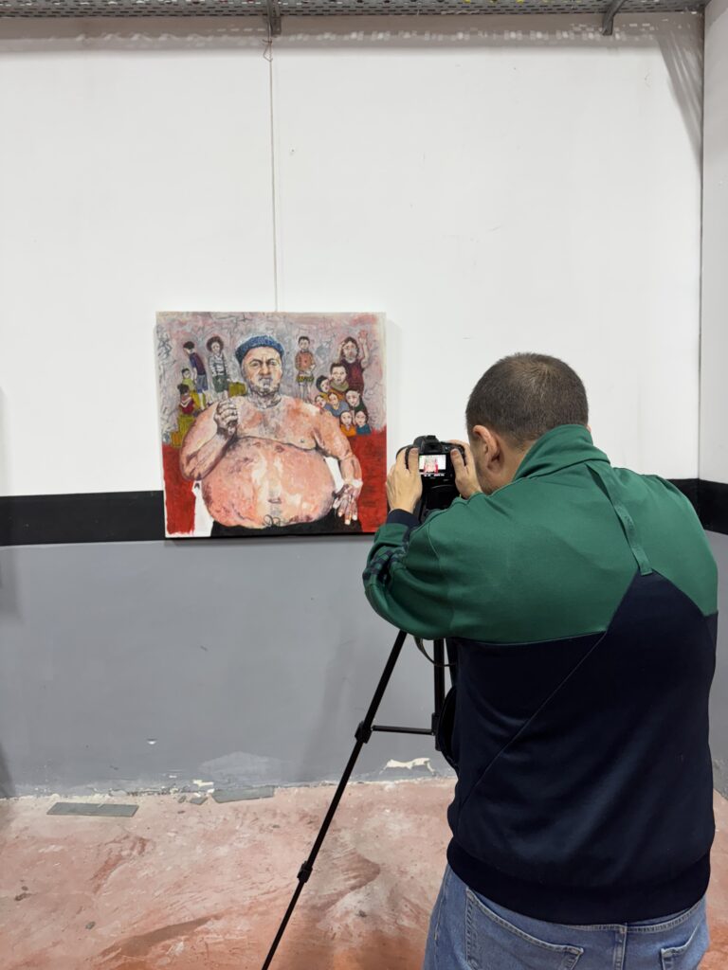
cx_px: 364
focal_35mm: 24
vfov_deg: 71.6
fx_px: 673
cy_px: 485
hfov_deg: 56.8
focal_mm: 6.76
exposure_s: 1/100
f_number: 1.78
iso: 160
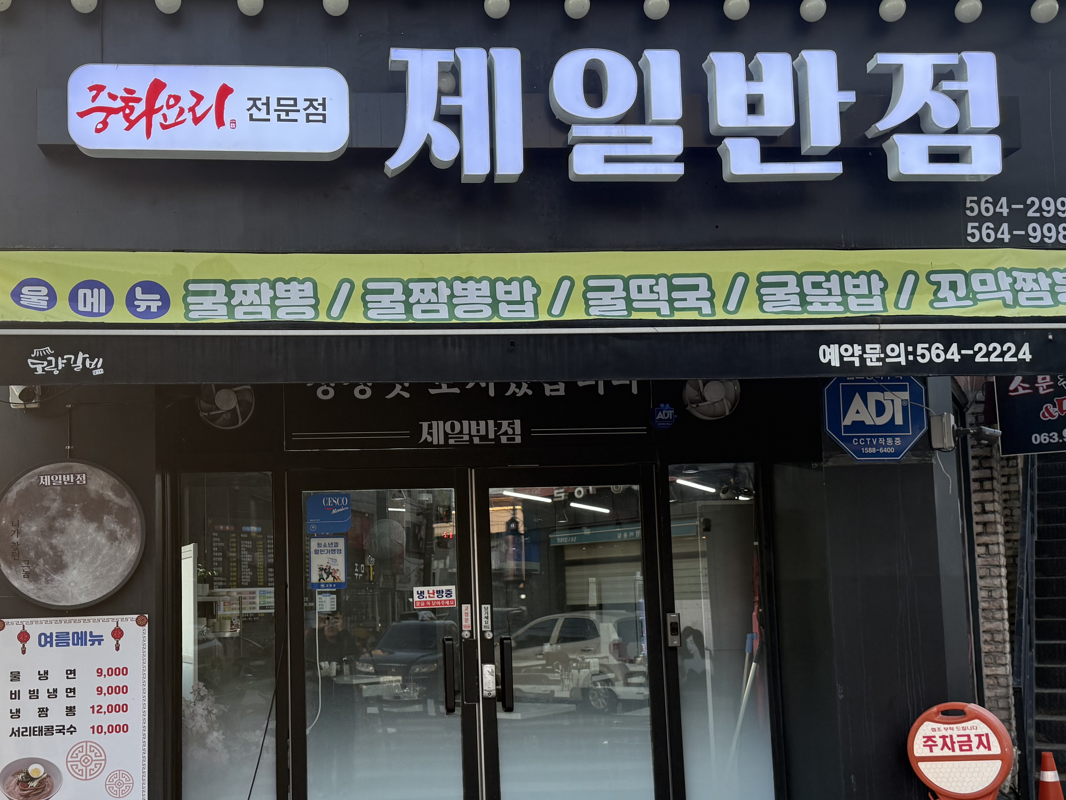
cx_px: 402
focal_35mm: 38
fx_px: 1170
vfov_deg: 37.5
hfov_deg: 48.5
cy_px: 498
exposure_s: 1/314
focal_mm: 6.76
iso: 100
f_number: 1.78
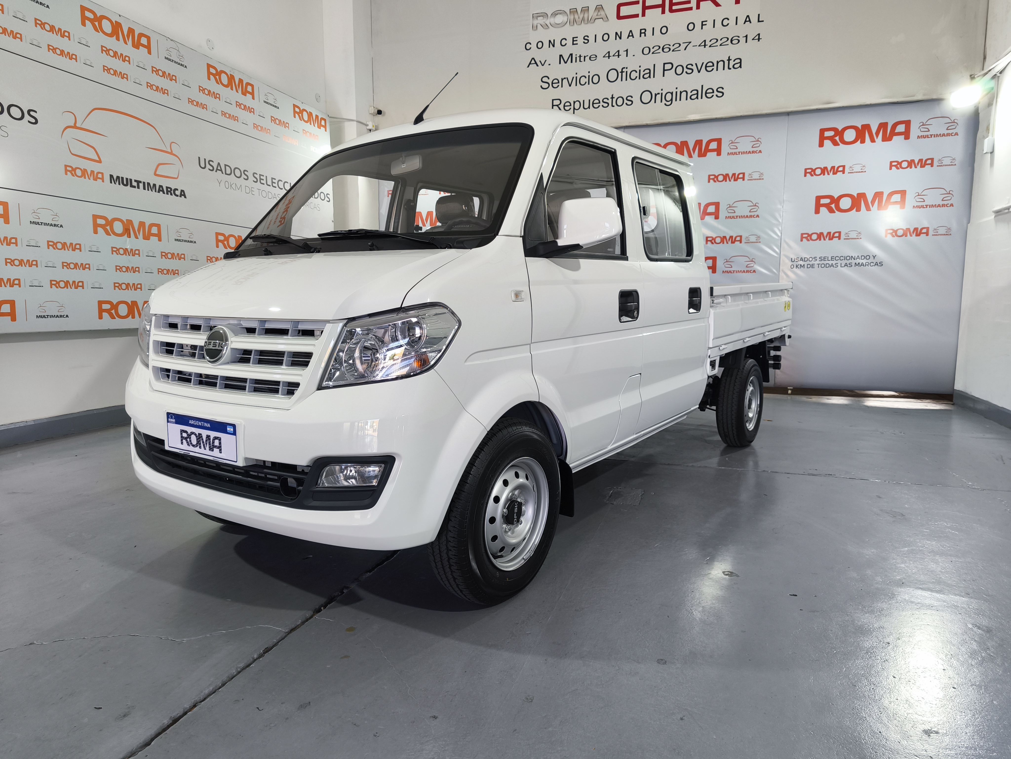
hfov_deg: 73.9
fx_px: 672
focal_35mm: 23
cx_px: 506
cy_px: 380
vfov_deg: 58.9
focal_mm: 5.35
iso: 125
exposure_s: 1/100
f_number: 1.7
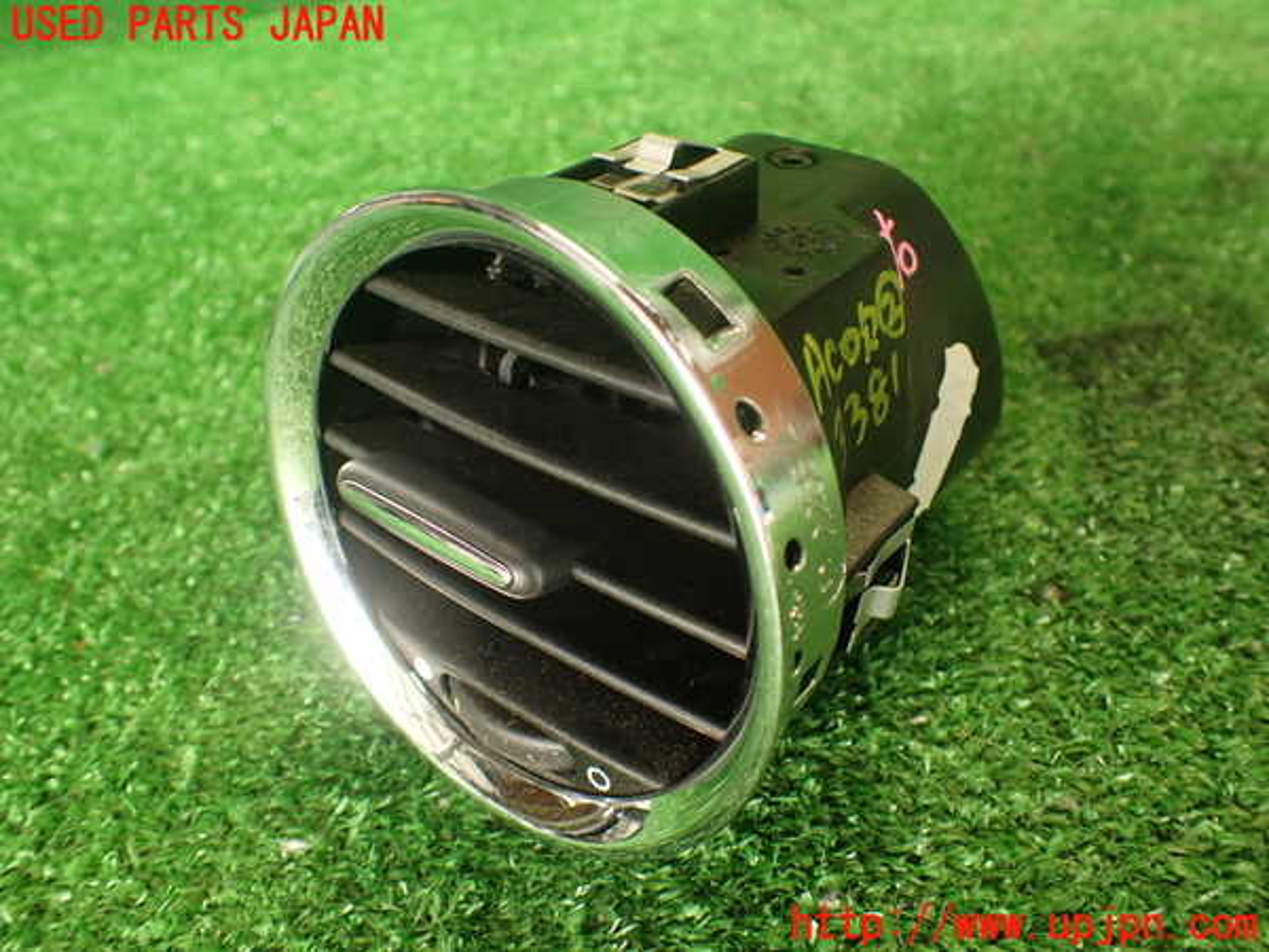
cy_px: 476
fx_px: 1100
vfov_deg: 46.8
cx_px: 634
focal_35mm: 30
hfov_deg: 60.0
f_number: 2.3
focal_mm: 5.4
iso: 200
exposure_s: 1/40
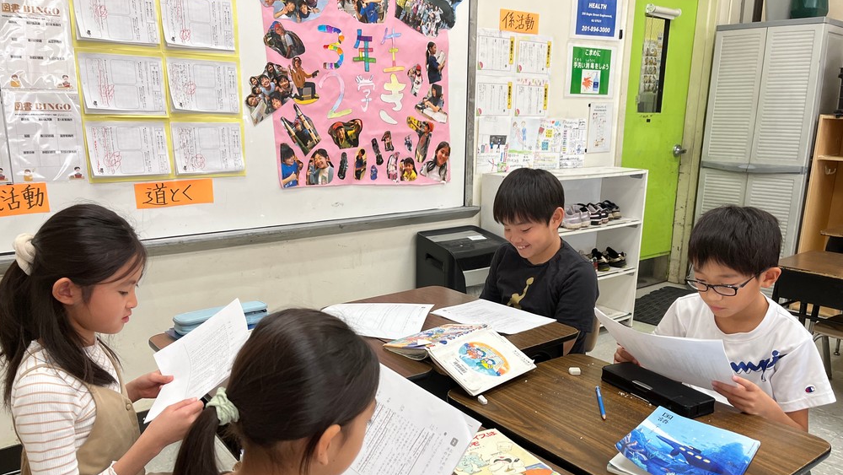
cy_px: 276
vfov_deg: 40.1
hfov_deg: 66.1
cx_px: 425
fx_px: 648
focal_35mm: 29
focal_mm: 5.1
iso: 125
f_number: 1.6
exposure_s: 1/120
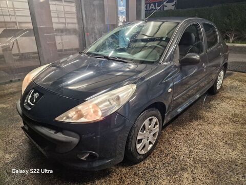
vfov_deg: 58.9
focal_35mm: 23
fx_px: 163
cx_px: 123
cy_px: 92
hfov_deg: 73.9
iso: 1000
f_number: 1.8
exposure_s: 1/100
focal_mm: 6.4
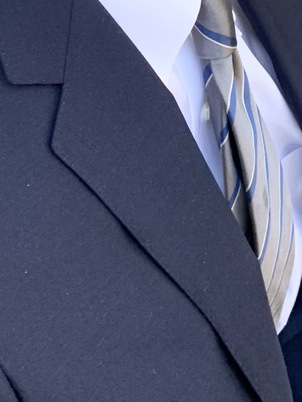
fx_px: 1012
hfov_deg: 17.0
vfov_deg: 19.4
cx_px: 179
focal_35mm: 87
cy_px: -212
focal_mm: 4.25
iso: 25
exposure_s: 1/121
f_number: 1.8
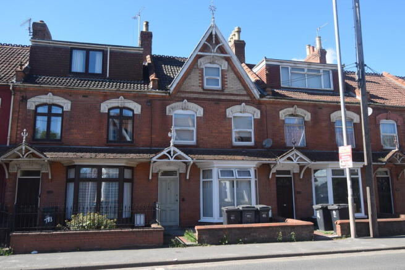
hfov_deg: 61.9
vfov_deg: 43.6
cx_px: 202
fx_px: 338
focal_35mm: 30
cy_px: 135
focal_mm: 20
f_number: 8
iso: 320
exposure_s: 1/250
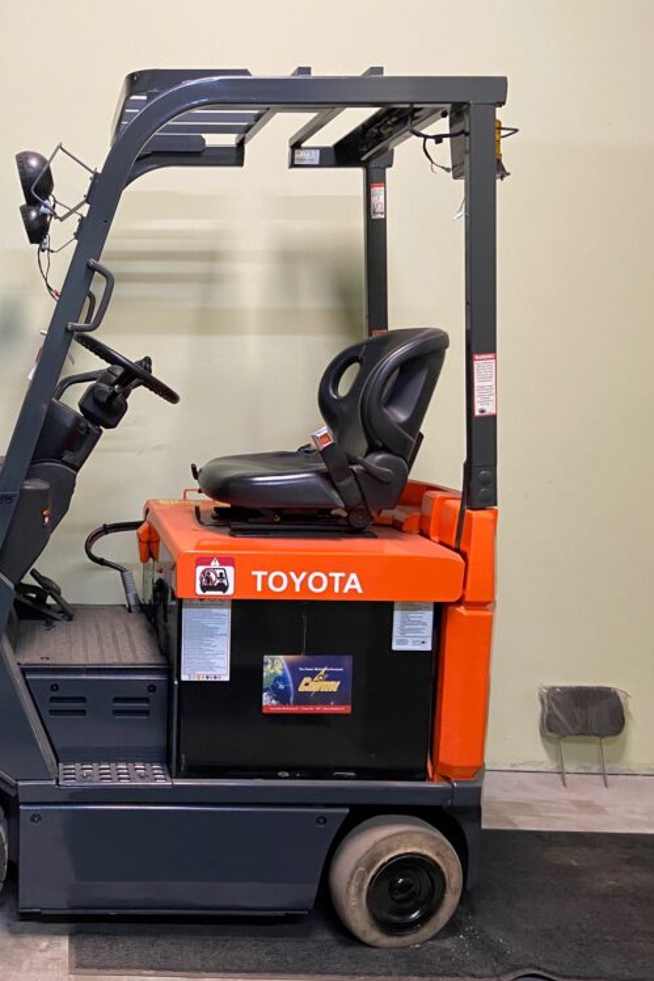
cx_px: 63
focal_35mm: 37
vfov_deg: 51.9
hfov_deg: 34.0
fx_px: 1008
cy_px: 500
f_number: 1.8
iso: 400
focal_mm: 4.25
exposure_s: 1/60
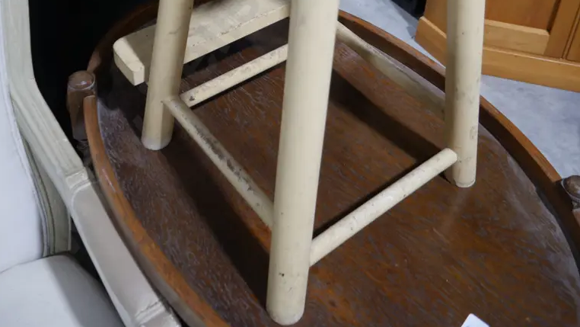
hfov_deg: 49.4
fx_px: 631
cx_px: 288
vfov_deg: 26.1
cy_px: -59
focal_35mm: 41
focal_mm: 14
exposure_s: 1/60
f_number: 3.5
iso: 320
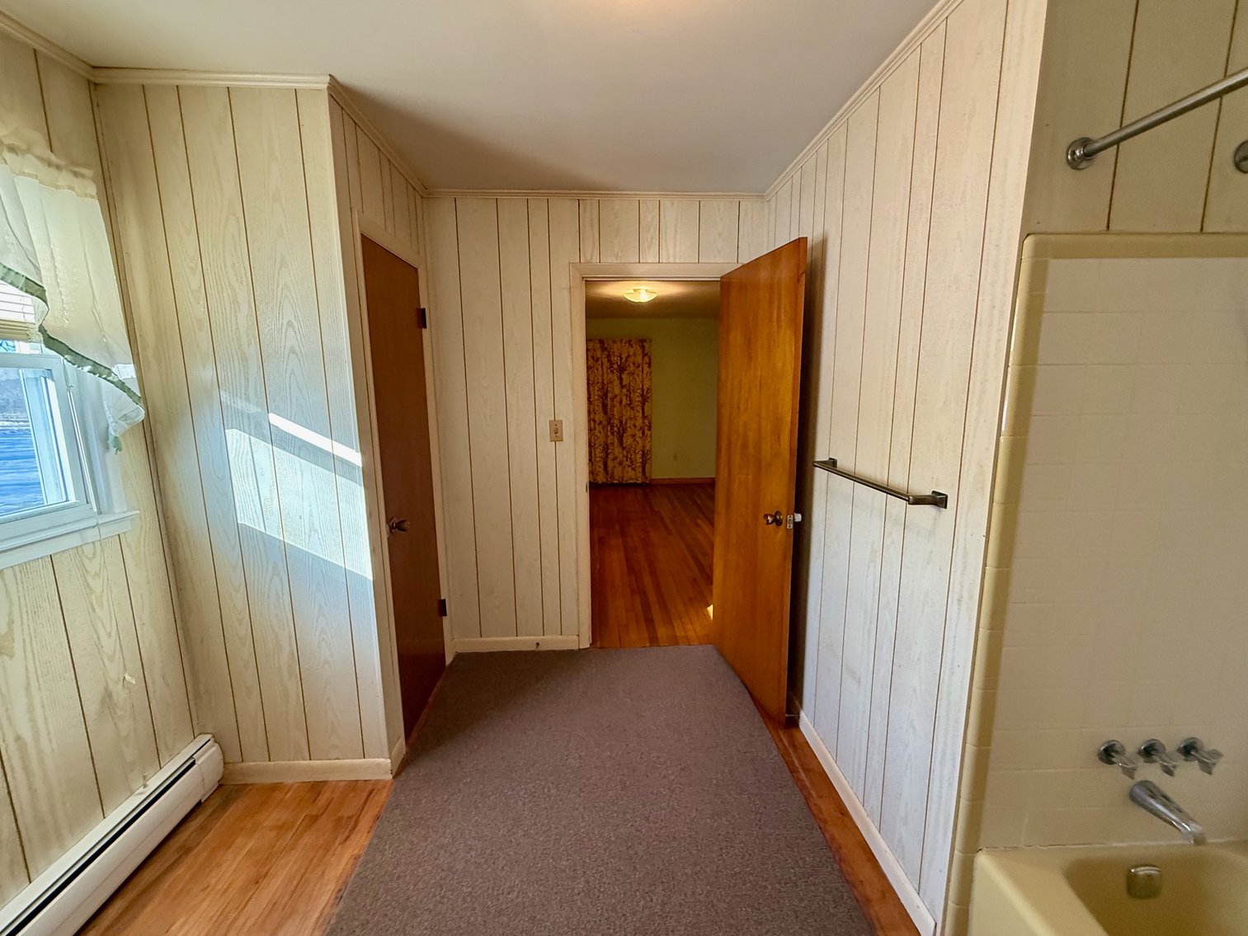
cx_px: 624
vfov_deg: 85.7
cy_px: 468
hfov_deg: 102.1
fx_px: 505
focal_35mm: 14
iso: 400
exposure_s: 1/120
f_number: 2.2
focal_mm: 2.22
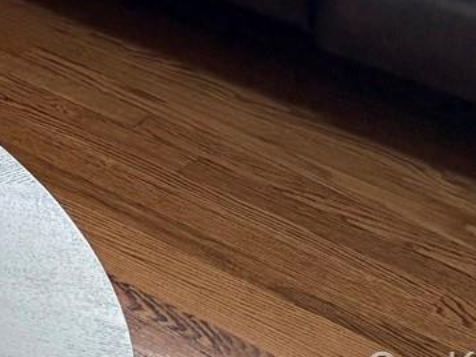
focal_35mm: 149
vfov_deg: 8.7
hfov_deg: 10.9
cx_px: -728
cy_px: -623
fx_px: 2050
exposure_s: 1/60
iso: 200
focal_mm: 5.96
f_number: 1.6
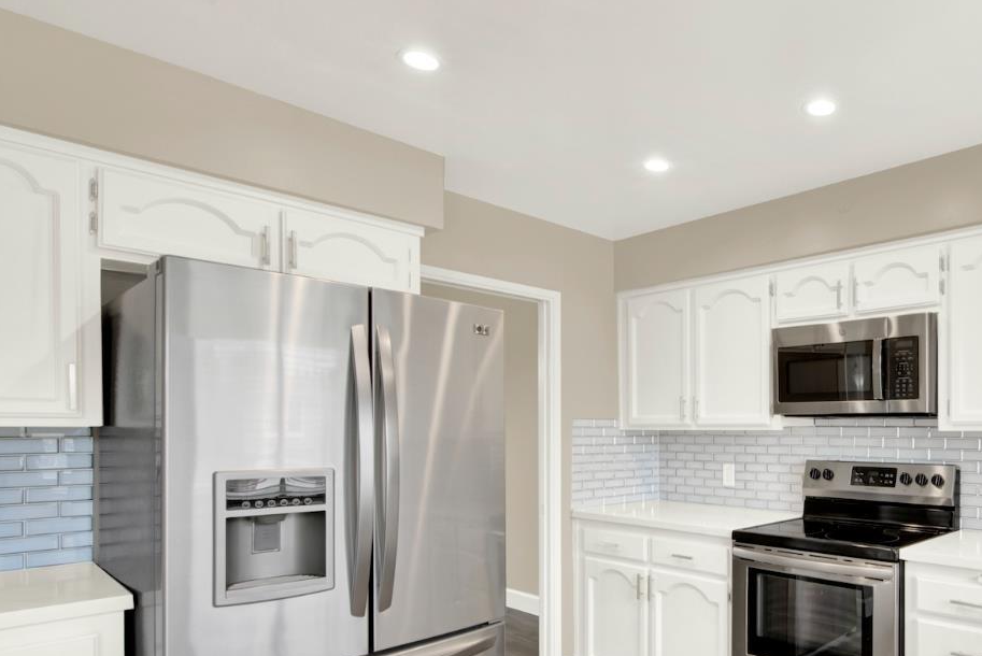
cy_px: 432
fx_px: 628
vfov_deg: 54.2
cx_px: 734
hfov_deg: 71.0
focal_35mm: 23
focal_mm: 14
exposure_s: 1/2
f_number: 14
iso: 100
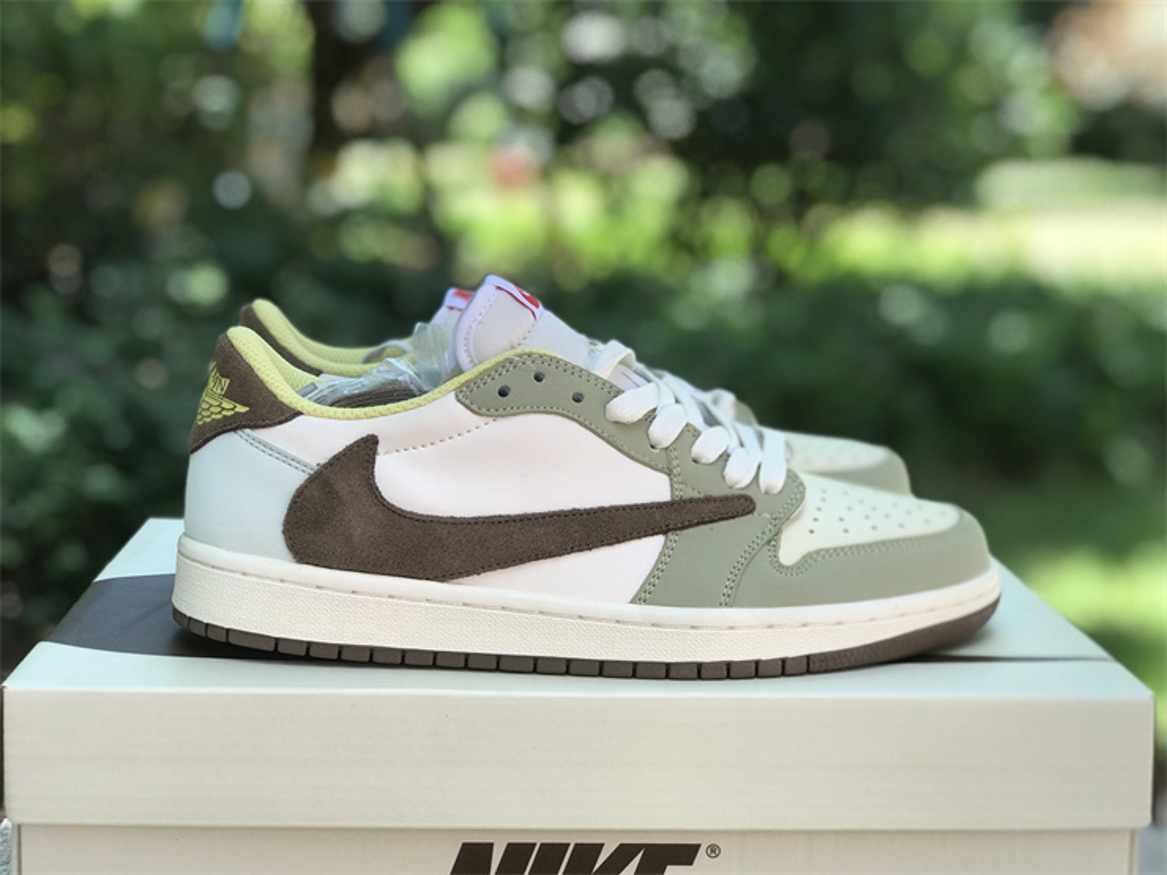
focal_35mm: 57
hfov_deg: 33.8
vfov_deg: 25.7
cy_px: 438
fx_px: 1922
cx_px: 584
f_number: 2.8
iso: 20
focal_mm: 6.6
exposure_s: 1/109
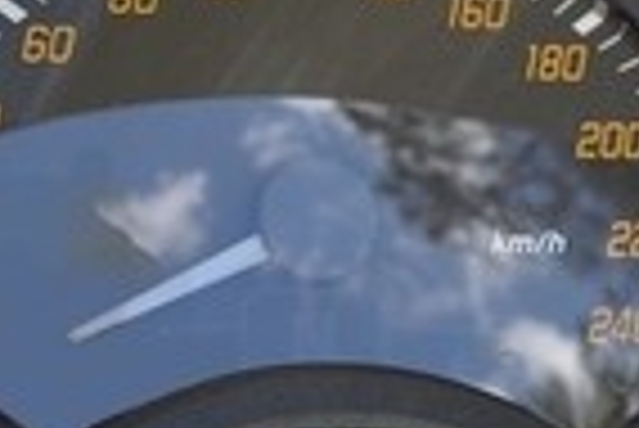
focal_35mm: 199
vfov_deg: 6.9
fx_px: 3536
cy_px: 369
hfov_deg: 10.3
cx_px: 432
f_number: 8
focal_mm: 42
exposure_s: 1/60
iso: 100
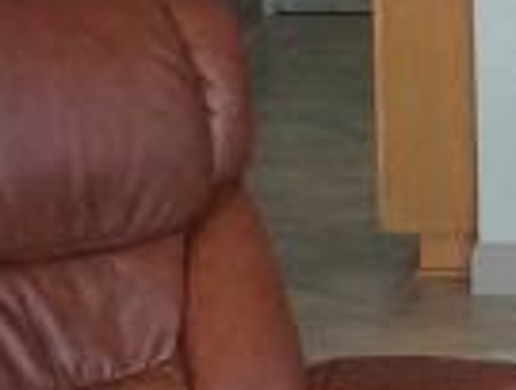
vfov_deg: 6.1
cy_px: 478
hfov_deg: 8.0
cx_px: 787
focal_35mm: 242
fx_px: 3617
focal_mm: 3.3
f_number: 2.4
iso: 50
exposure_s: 1/60
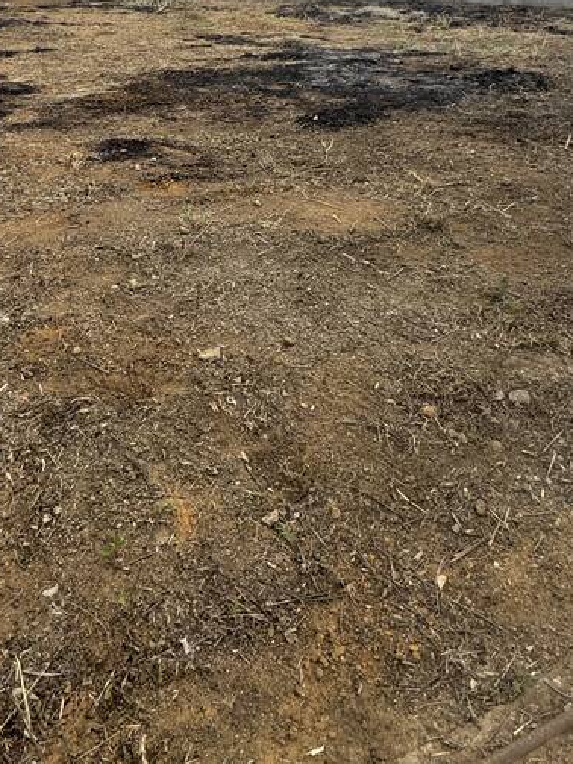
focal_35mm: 30
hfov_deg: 46.5
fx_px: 662
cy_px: 120
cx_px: 230
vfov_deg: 54.5
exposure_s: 1/1126
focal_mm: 2.22
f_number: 2.2
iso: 50
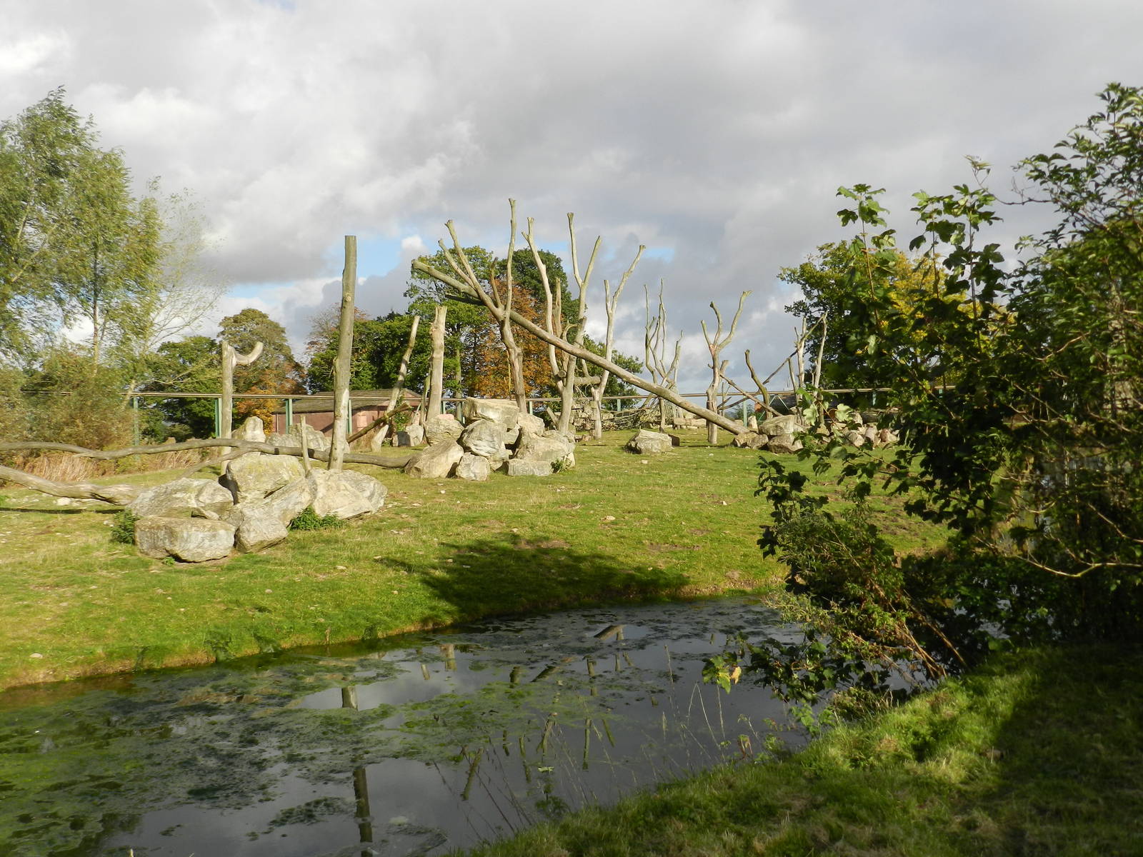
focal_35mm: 32
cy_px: 428
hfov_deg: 56.8
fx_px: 1057
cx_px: 572
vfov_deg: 44.2
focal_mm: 5.6
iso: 160
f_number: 3.7
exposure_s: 1/1000
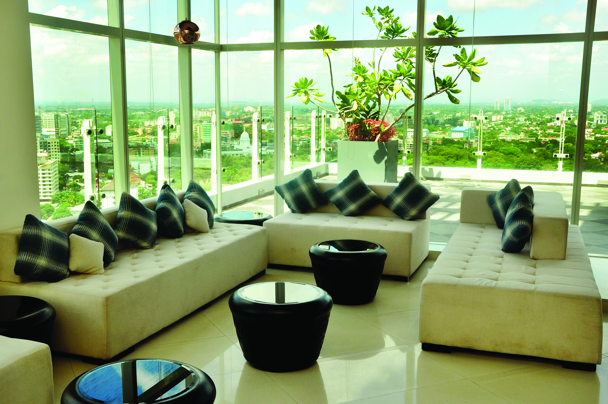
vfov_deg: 36.8
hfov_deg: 53.2
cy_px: 202
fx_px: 607
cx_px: 304
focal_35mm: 36
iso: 200
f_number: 10
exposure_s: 1/125
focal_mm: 24
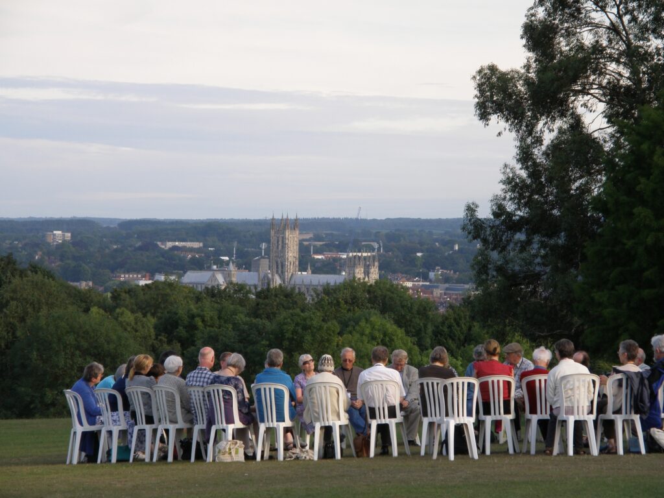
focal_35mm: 170
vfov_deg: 8.7
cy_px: 249
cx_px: 332
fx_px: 3261
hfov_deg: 11.6
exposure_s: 1/160
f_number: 4.3
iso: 64
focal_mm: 30.13
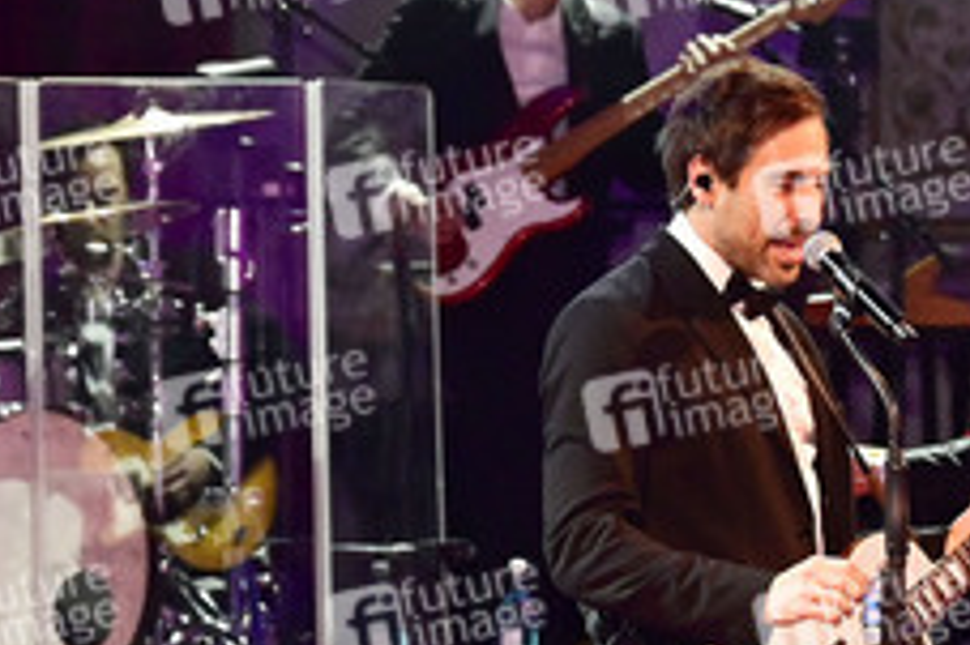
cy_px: 508
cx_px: 750
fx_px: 3742
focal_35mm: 139
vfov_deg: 9.8
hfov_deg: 14.7
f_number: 3.2
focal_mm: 70
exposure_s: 1/200
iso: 5000
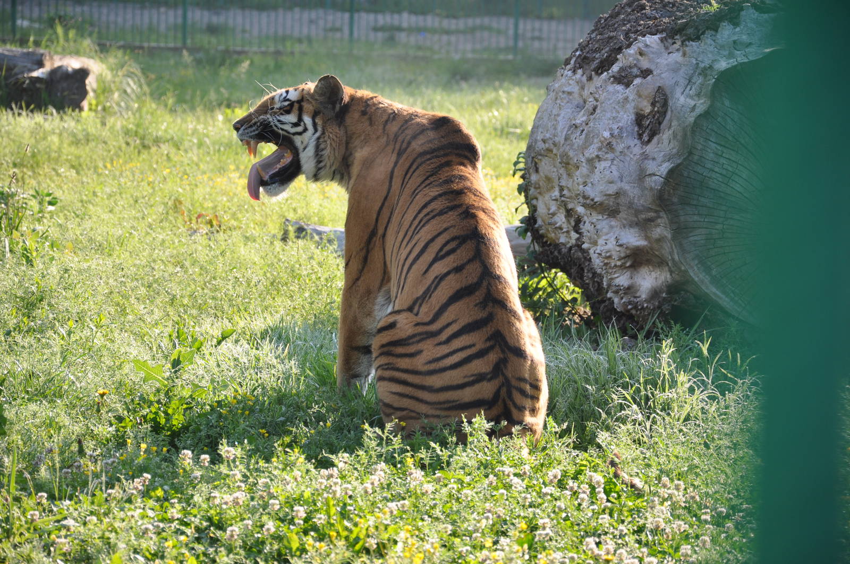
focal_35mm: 158
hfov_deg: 13.1
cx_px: 425
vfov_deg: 8.7
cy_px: 282
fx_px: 3715
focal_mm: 105
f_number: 6.3
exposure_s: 1/160
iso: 200
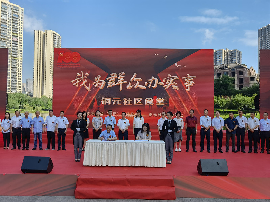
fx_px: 273
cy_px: 101
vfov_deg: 40.7
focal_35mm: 35
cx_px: 135
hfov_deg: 52.6
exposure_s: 1/1757
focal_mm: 6.67
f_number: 1.9
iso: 50
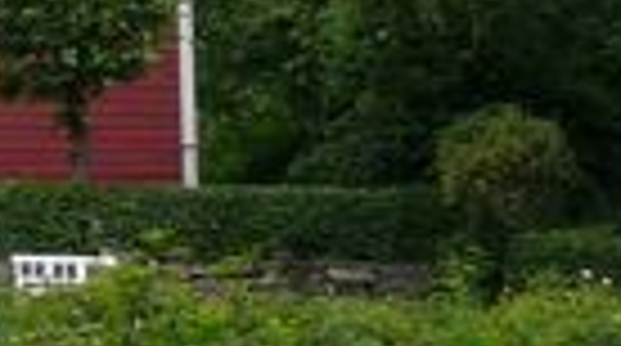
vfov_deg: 8.2
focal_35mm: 144
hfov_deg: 13.6
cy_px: -151
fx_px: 2367
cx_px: -446
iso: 100
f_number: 2.8
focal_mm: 4.6
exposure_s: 1/800
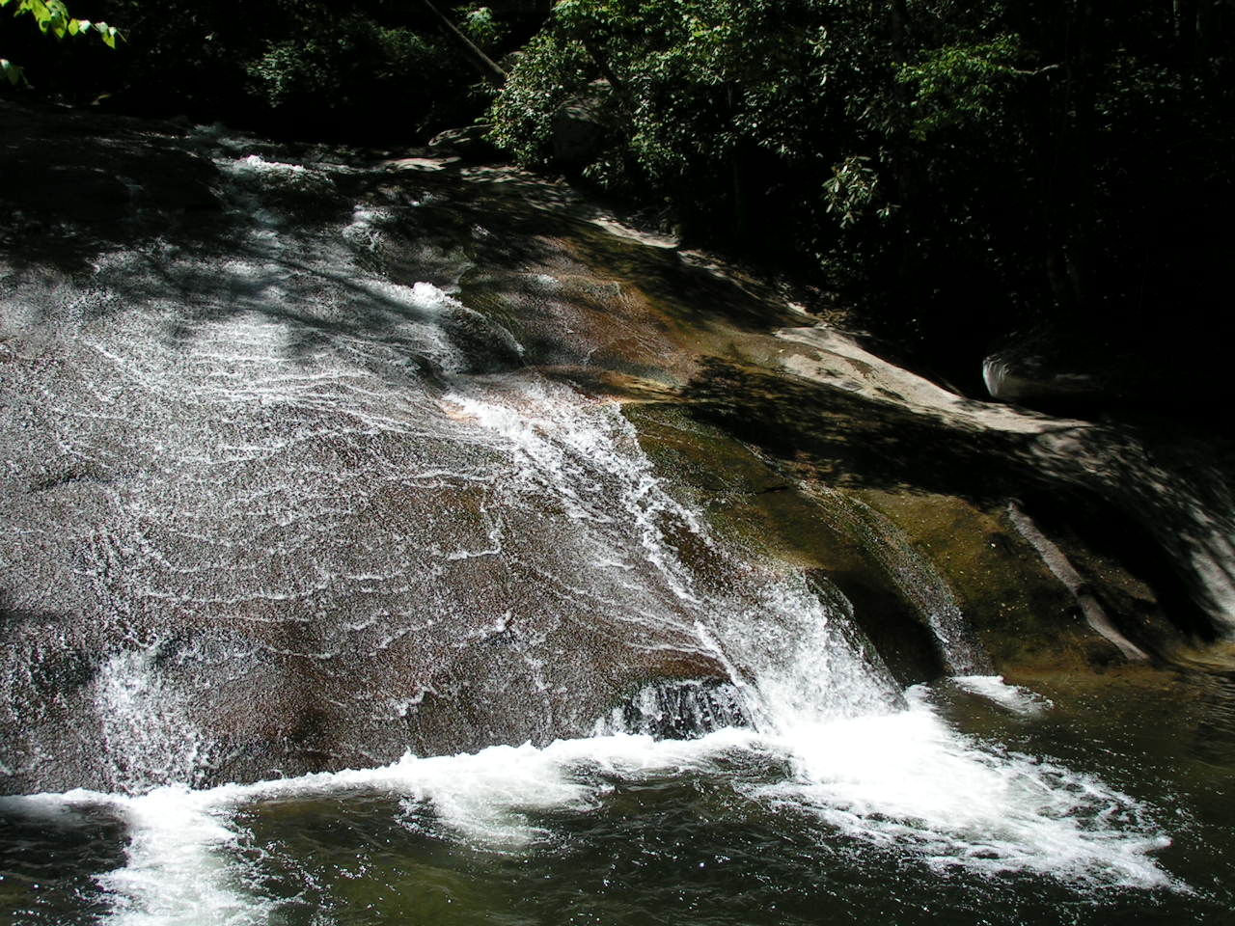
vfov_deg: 30.9
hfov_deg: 40.4
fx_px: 1677
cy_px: 463
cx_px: 618
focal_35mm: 47
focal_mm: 7.3
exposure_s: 1/320
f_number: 5.6
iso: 50
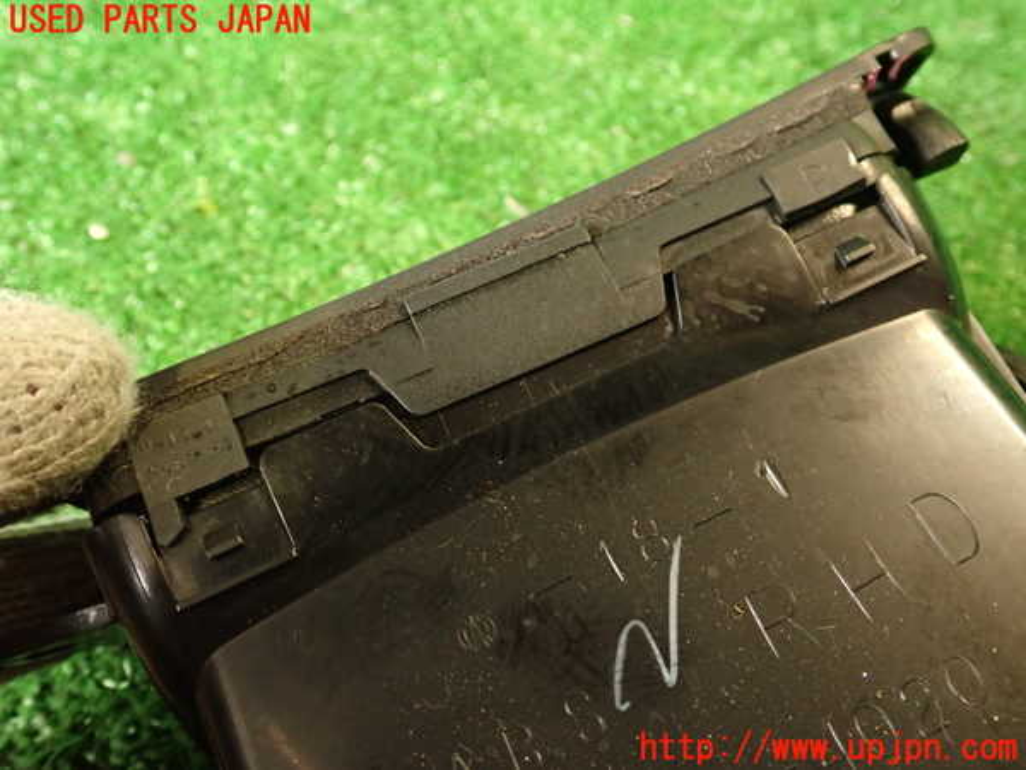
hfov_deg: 56.8
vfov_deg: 44.2
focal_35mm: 32
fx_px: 948
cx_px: 513
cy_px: 385
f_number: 2.4
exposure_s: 1/30
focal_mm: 5.79
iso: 640
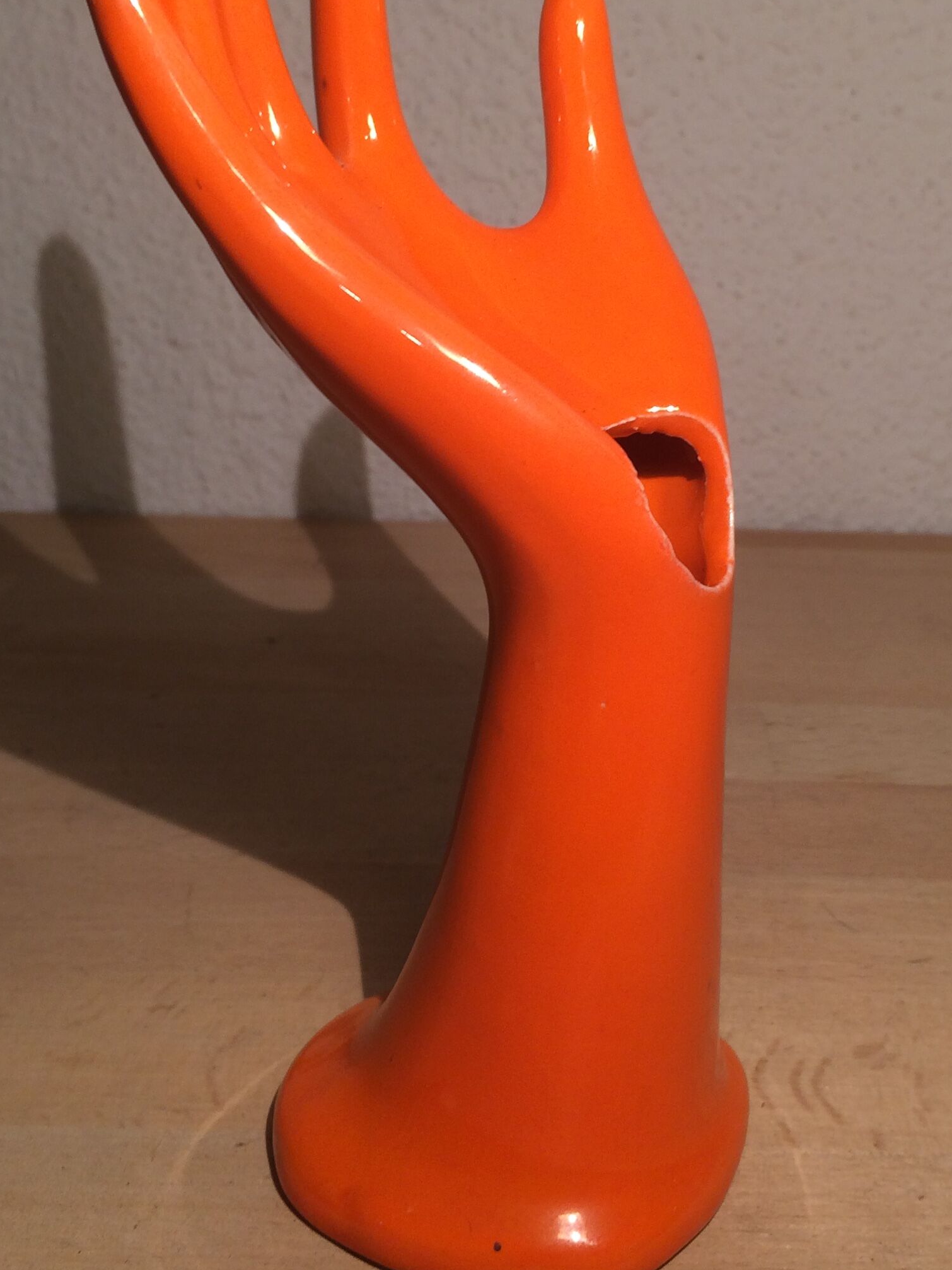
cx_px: 555
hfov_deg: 30.8
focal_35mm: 47
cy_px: 398
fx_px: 1724
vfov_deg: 39.8
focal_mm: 4.15
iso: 40
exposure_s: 1/33
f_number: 2.2
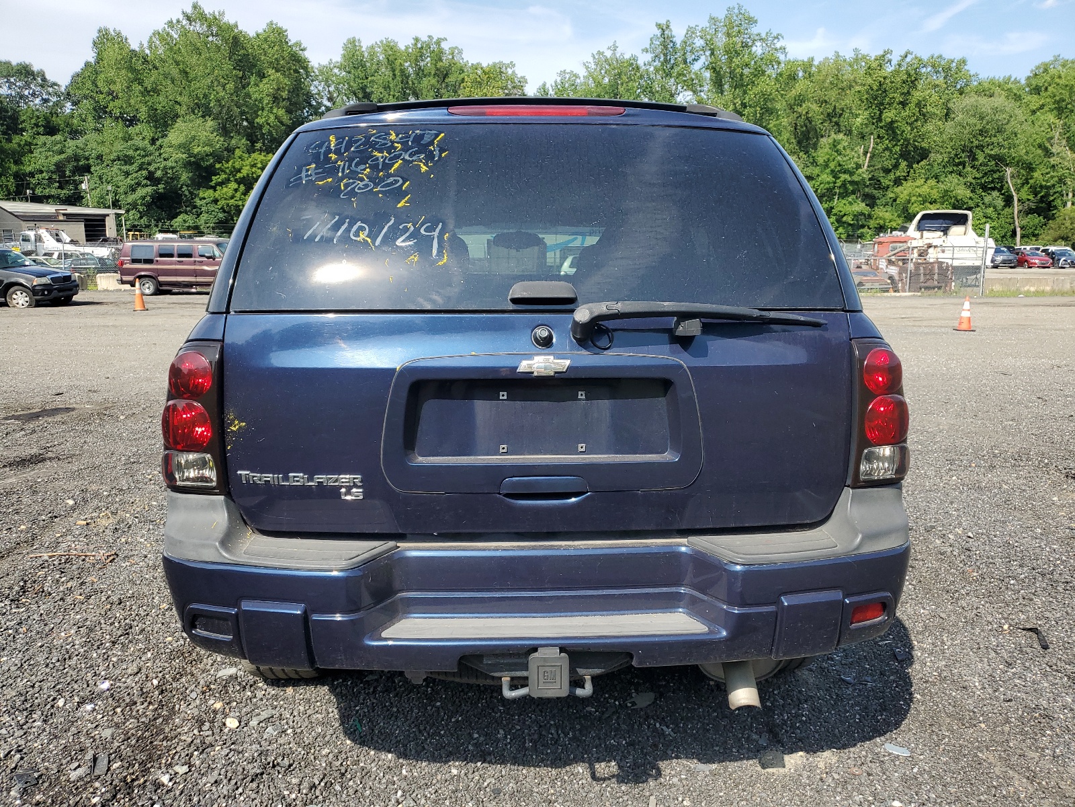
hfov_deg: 67.3
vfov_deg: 53.1
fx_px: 807
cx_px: 538
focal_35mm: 26
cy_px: 404
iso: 50
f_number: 1.5
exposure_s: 1/2000
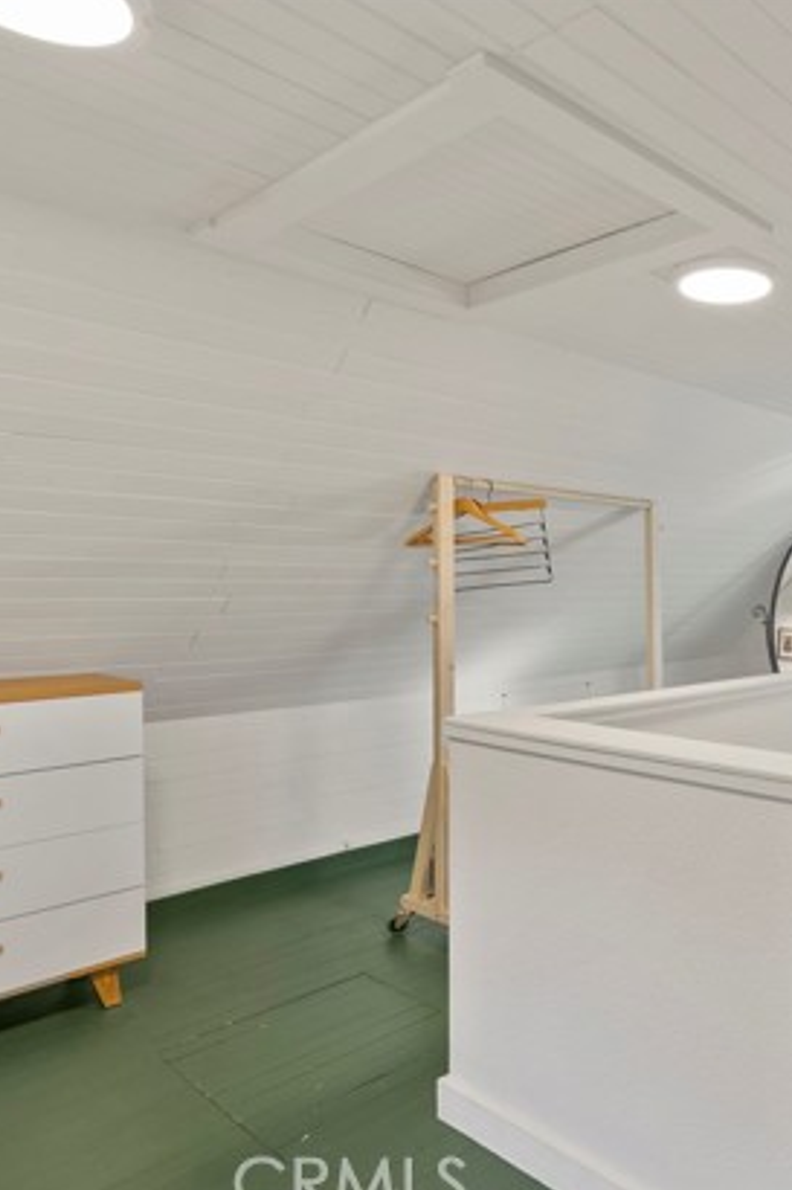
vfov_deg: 71.5
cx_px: 719
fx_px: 826
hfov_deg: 46.1
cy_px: 605
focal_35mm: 25
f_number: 5.6
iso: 250
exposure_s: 1/5
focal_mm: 16
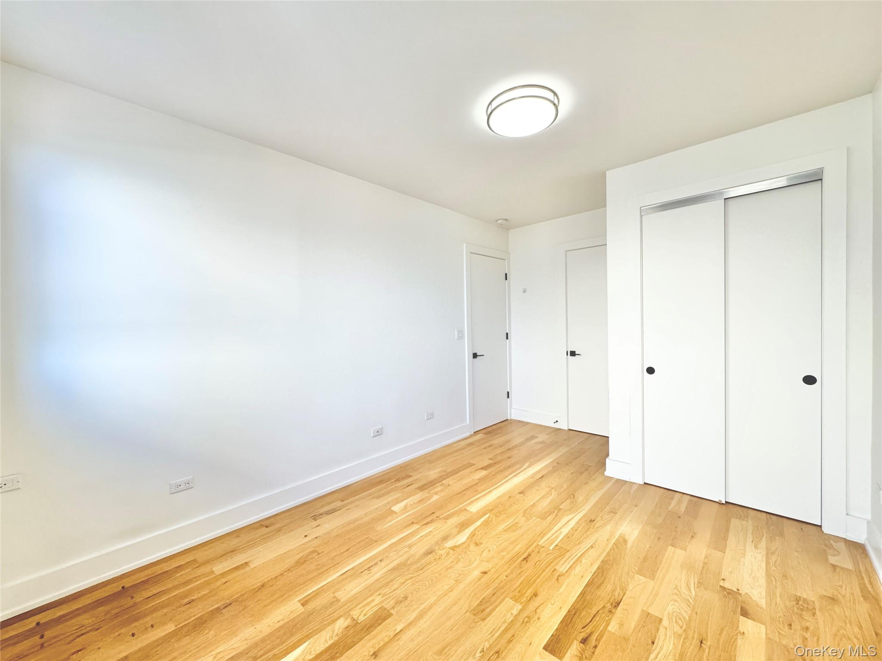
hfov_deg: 102.1
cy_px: 330
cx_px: 441
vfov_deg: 85.7
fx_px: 357
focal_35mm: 14
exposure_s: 1/120
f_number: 2.2
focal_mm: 2.22
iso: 250
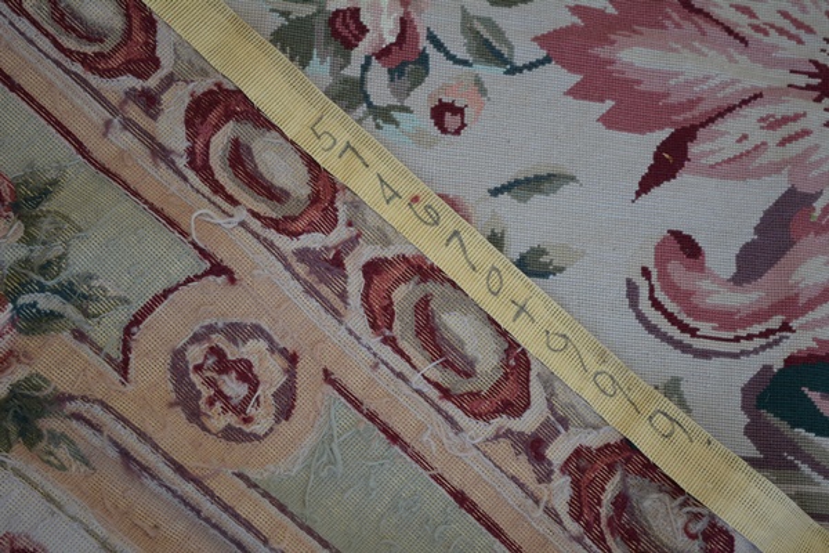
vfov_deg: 18.9
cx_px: 414
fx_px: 1658
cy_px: 276
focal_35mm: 72
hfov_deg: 28.1
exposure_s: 1/100
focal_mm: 48
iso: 400
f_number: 5.3
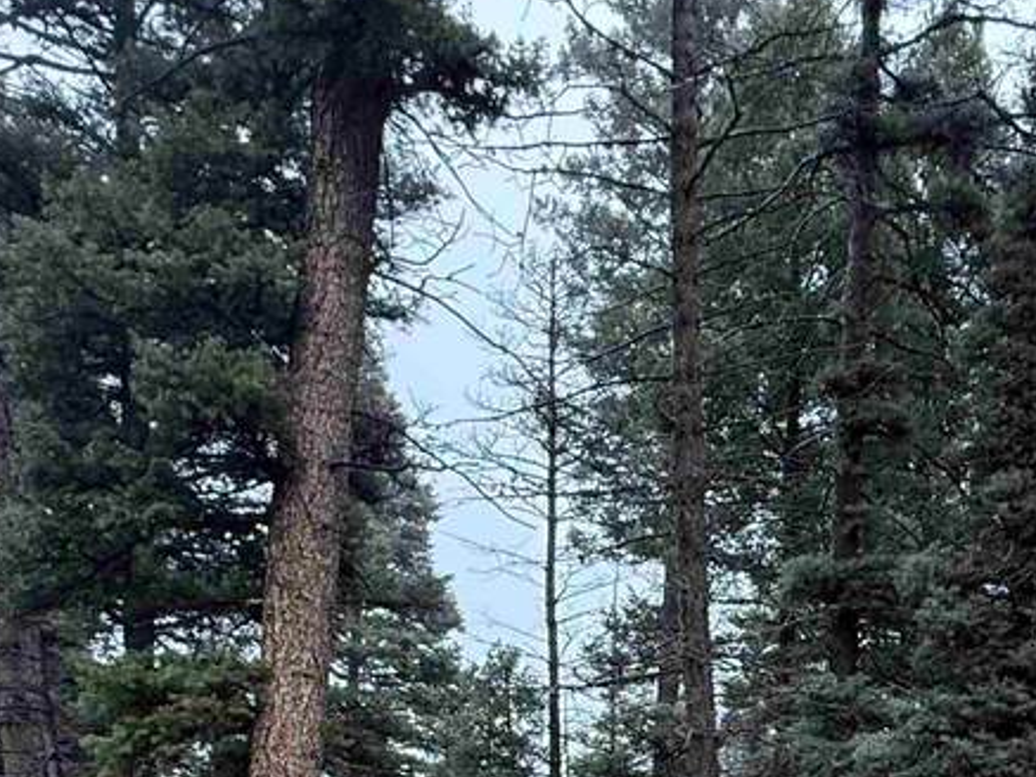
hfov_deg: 43.8
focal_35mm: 41
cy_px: 1102
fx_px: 1227
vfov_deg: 27.1
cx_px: 818
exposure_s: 1/82
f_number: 2.2
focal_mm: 2.22
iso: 400
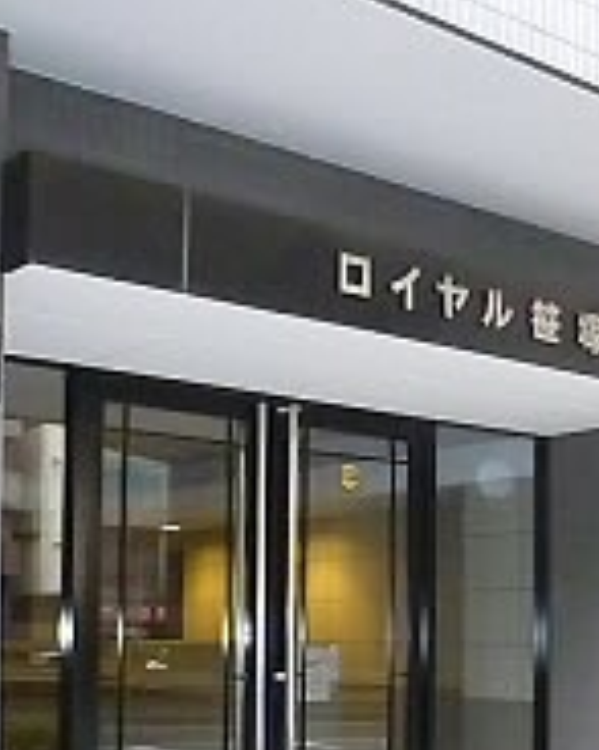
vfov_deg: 32.3
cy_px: 581
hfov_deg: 26.4
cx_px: 436
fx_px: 1264
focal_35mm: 57
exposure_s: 1/250
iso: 1600
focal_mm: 4.5
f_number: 3.1
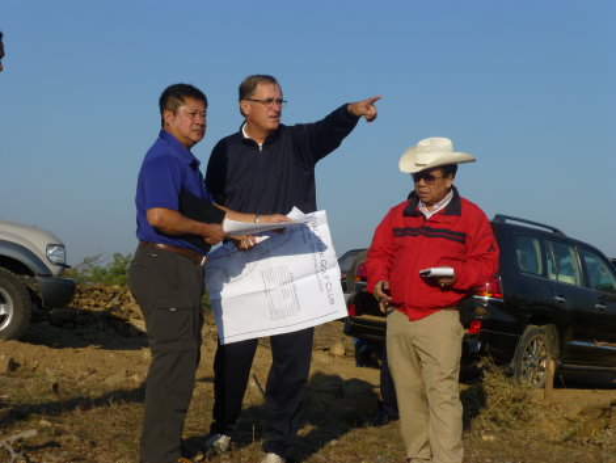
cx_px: 308
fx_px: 1246
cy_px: 232
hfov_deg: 27.8
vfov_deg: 21.0
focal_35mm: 70
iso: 100
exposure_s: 1/800
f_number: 5
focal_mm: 12.5
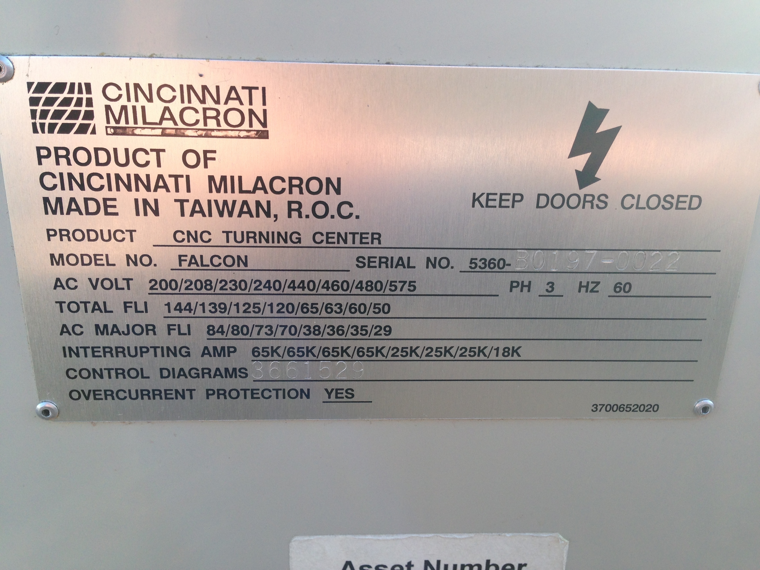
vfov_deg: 42.9
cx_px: 380
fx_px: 725
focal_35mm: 33
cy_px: 285
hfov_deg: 55.4
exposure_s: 1/271
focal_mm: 4.12
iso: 50
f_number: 2.4
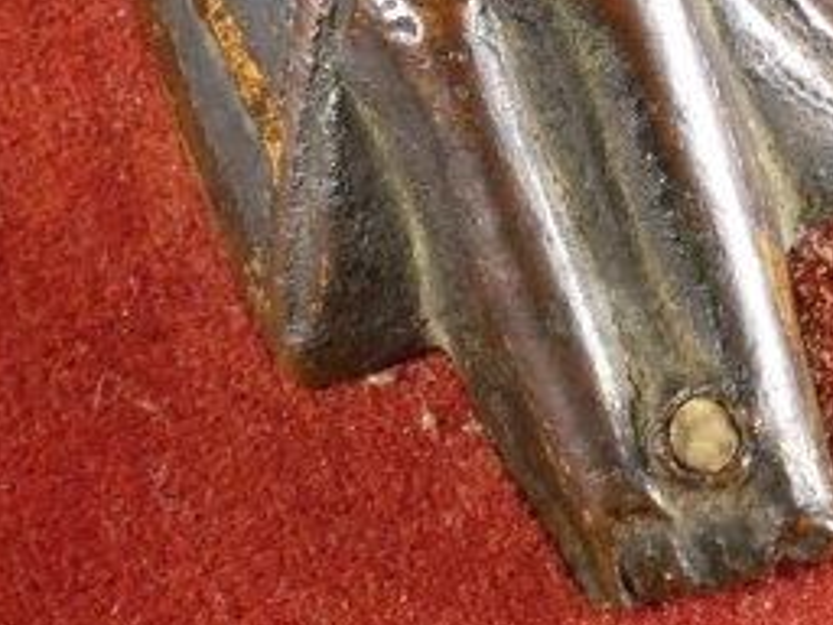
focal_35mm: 156
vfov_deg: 9.4
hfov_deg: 12.7
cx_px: 433
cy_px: -133
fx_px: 3754
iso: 250
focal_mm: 7.1
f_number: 3.6
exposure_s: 1/125
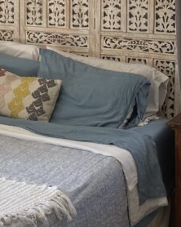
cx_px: -2
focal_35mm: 73
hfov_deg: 20.3
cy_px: 7
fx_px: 489
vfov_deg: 25.0
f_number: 1.8
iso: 40
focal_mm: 4.25
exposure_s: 1/122
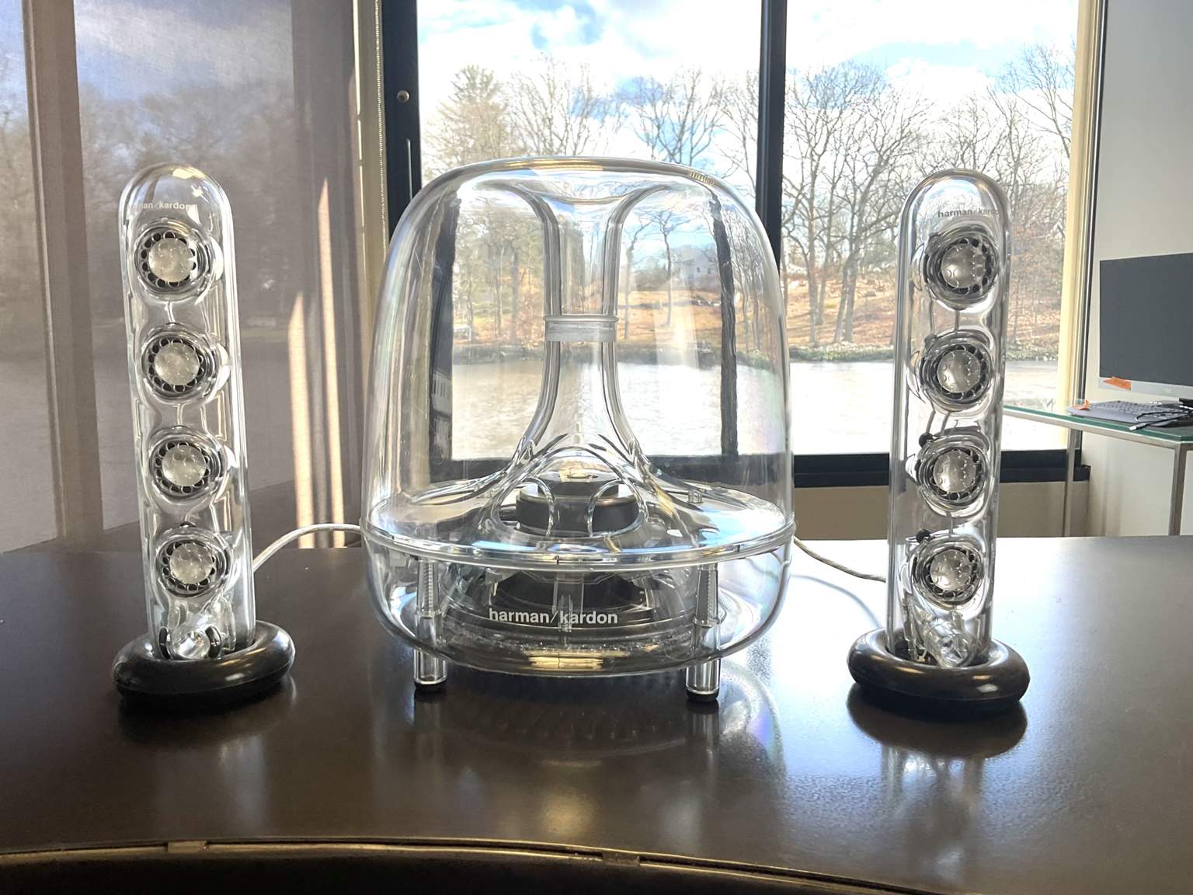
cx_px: 596
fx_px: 999
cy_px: 448
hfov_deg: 61.7
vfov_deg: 48.2
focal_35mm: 29
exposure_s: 1/120
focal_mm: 3
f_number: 1.8
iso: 20
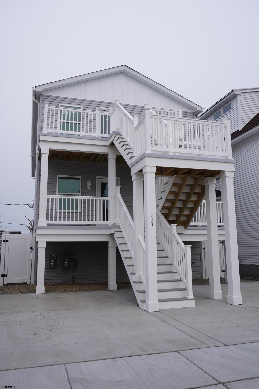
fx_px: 324
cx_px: 130
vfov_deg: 61.9
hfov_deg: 43.6
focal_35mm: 30
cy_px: 194
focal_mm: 20
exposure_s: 1/125
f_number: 8
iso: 100
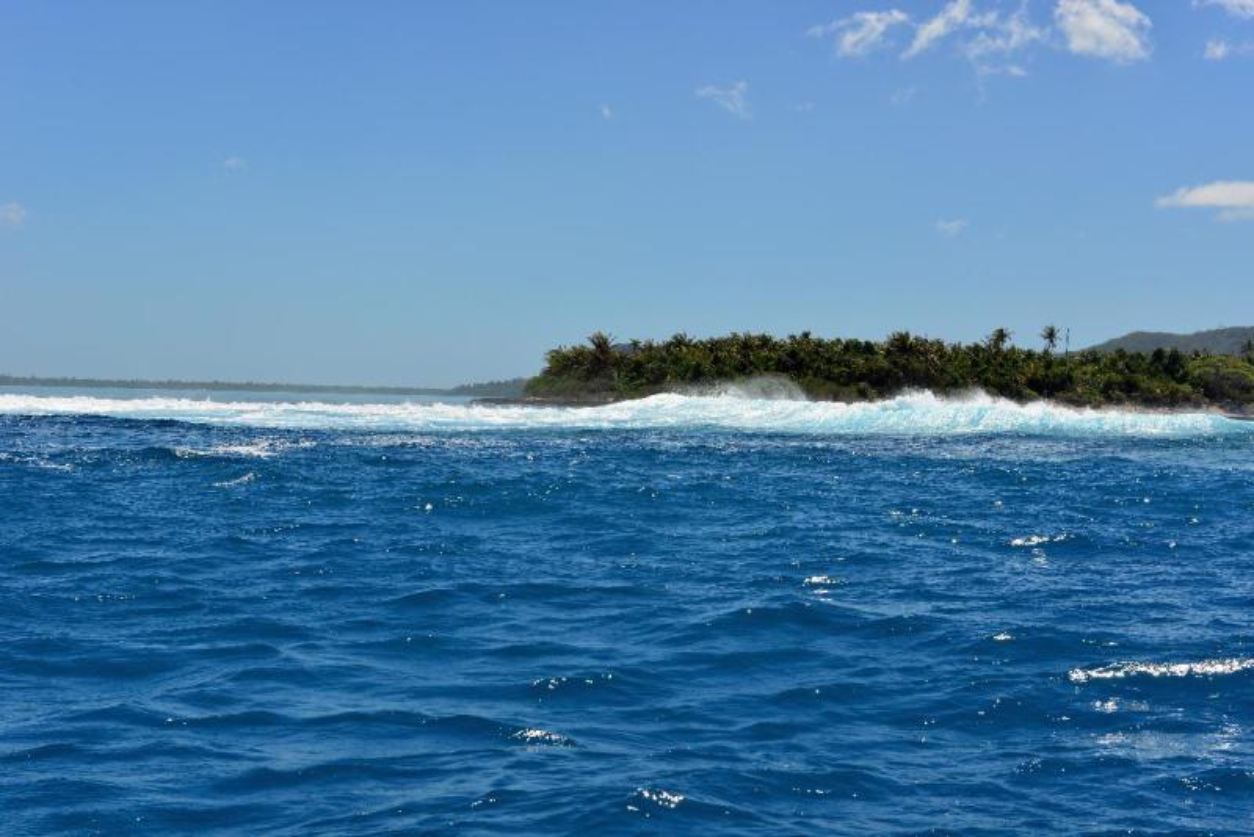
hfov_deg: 28.8
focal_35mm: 70
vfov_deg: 19.5
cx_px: 627
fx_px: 2439
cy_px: 418
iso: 200
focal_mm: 70
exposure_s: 1/500
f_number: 11
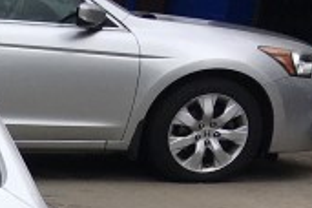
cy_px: 452
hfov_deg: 9.9
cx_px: -449
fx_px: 1569
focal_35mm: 181
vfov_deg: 7.2
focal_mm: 4.15
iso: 25
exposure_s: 1/712
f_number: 2.2
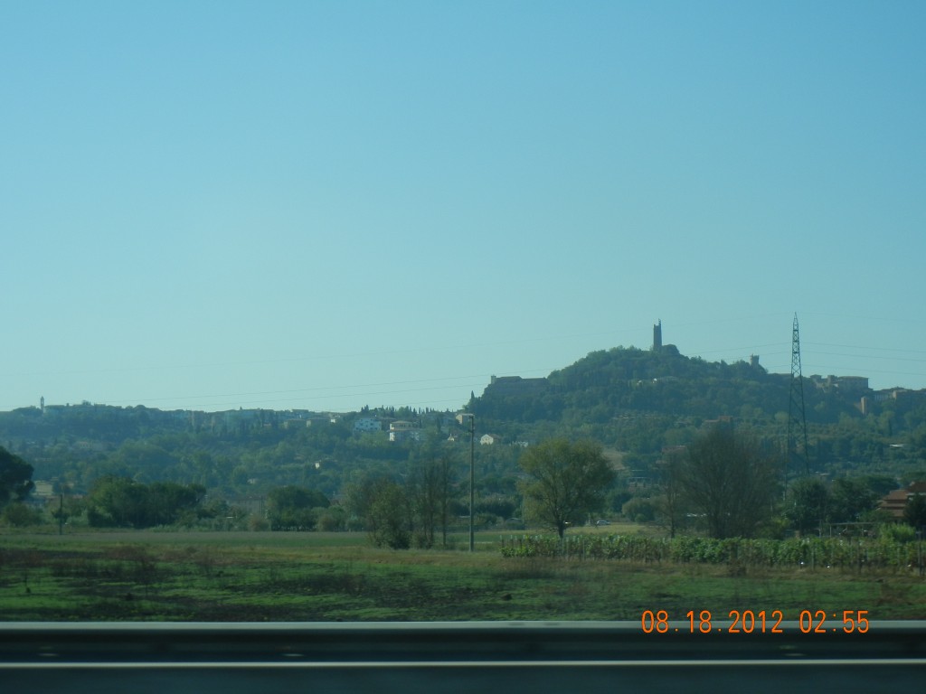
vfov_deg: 16.6
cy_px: 347
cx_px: 463
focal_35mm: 89
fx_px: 2381
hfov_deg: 22.0
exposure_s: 1/287
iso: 160
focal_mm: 16
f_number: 8.8
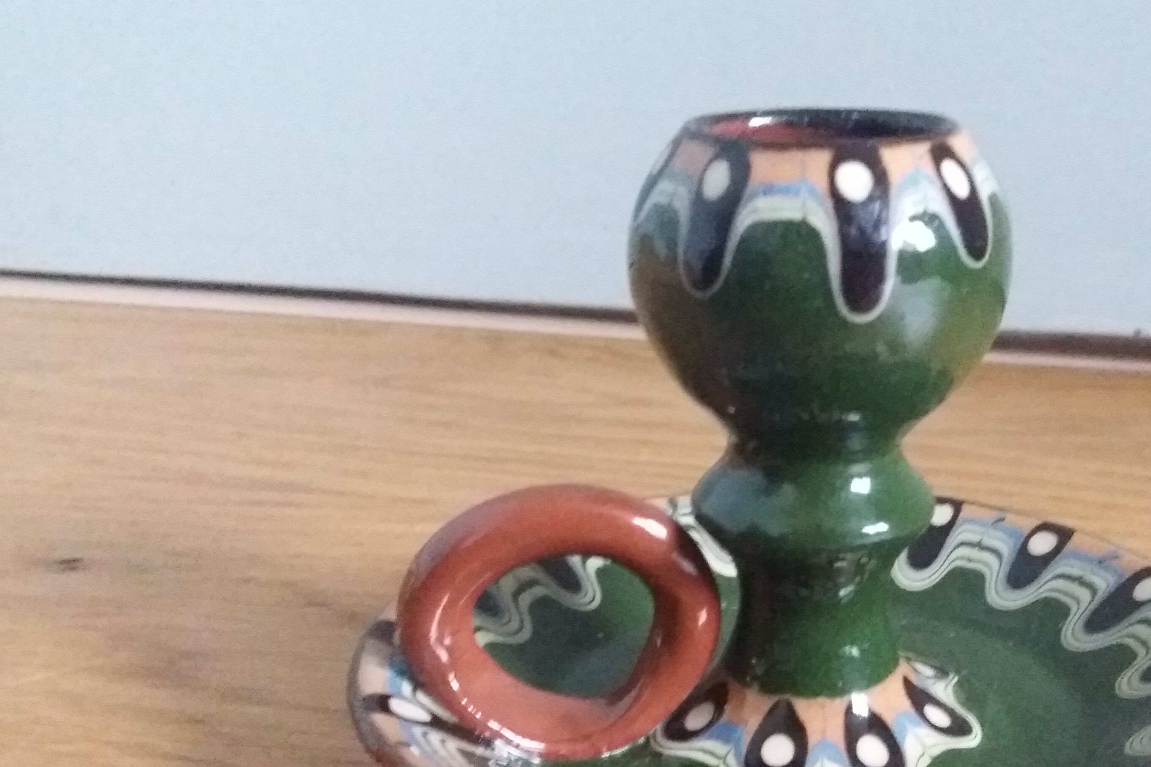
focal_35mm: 44
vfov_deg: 30.3
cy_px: 511
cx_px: 746
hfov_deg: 44.0
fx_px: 1407
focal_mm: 3.7
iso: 1250
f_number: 1.9
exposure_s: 1/17
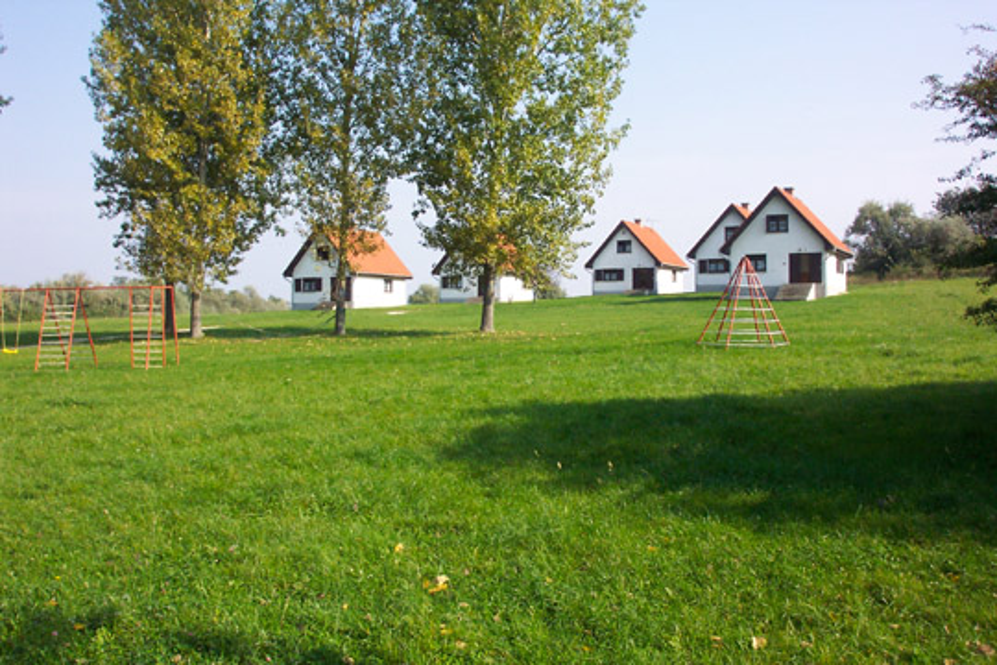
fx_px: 969
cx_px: 498
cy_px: 332
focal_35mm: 35
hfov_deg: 54.4
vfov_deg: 37.9
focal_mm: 7.5
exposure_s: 1/125
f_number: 9.5
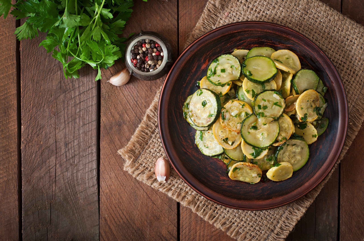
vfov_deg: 18.1
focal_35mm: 75
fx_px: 757
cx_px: 182
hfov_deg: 27.0
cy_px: 120
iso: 100
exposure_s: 1/160
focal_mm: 50
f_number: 11
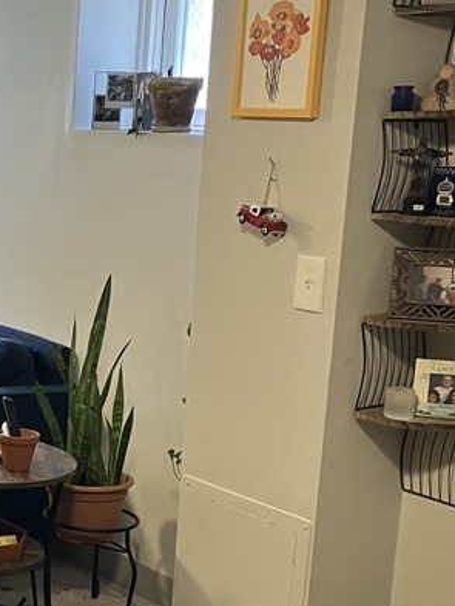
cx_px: -208
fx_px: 1279
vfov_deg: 26.6
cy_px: 370
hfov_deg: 18.2
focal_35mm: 73
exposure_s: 1/60
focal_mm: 3.99
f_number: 1.8
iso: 125
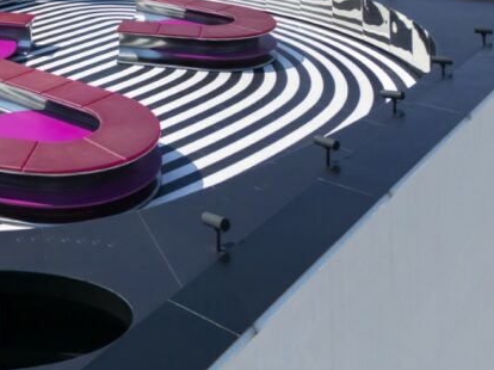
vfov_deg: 29.7
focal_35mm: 47
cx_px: 21
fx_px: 670
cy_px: 43
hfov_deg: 37.0
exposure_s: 1/4000
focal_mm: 6.72
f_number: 1.7
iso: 200
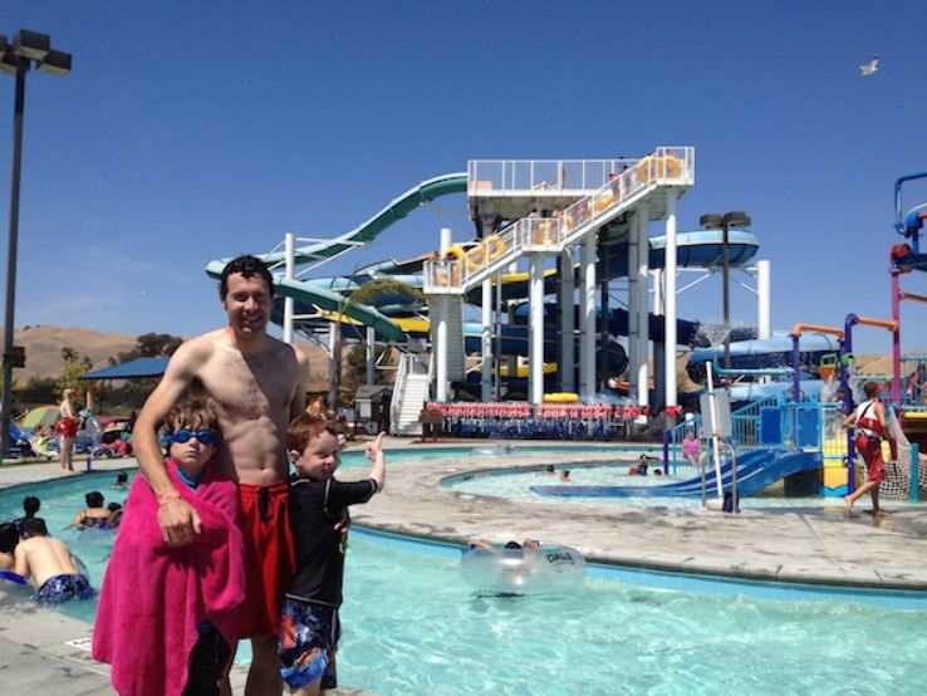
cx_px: 464
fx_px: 938
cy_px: 348
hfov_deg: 52.6
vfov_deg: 40.7
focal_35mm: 35
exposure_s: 1/2762
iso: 50
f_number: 2.4
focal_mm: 4.28
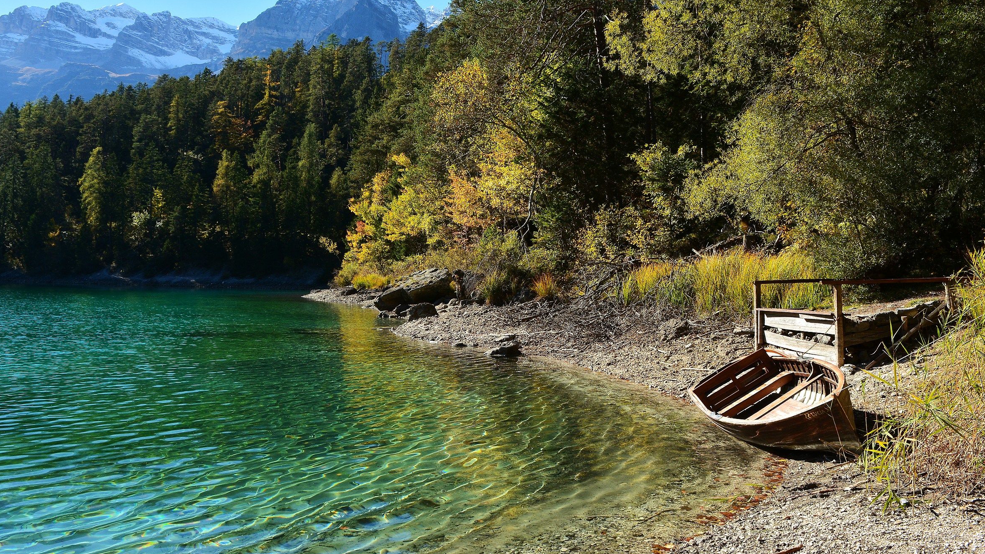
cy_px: 225
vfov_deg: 40.0
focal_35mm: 29
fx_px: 757
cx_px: 483
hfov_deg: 66.1
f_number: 14
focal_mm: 18
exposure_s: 1/160
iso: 160
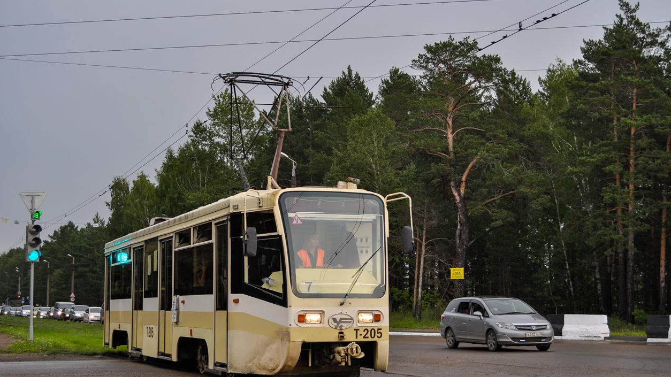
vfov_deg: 20.0
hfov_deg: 34.9
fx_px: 1067
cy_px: 209
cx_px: 336
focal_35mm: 60
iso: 200
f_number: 5
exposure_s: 1/320
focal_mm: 38
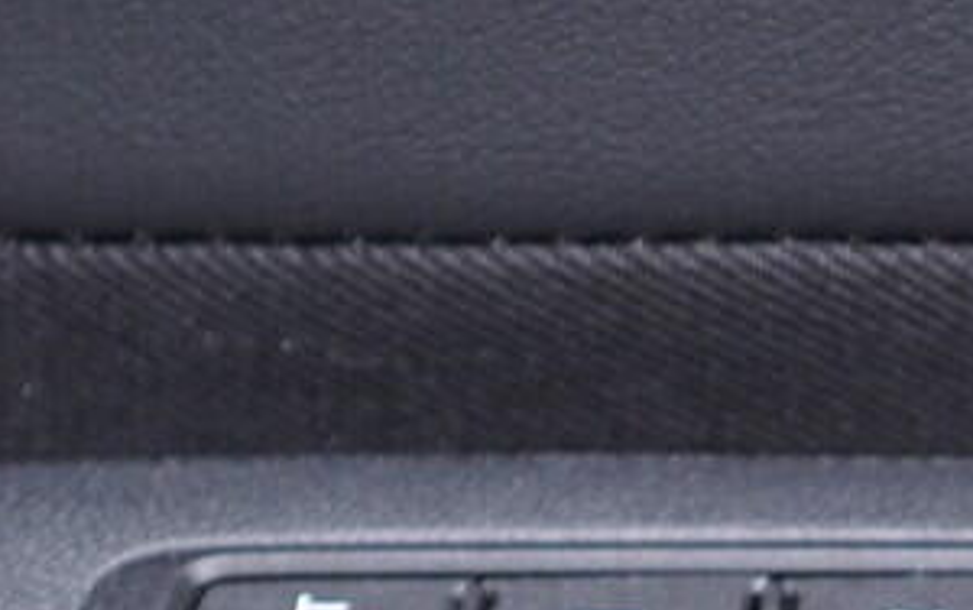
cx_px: 1213
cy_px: 1110
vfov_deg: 7.3
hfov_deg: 11.6
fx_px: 4671
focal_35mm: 176
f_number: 2.8
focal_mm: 24
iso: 250
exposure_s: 1/40
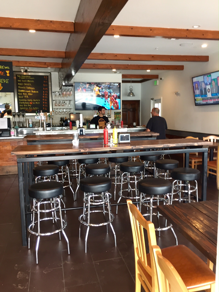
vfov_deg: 61.7
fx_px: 245
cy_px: 146
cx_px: 110
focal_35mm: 29
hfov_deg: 48.2
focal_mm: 4.15
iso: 80
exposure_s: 1/30
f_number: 2.2
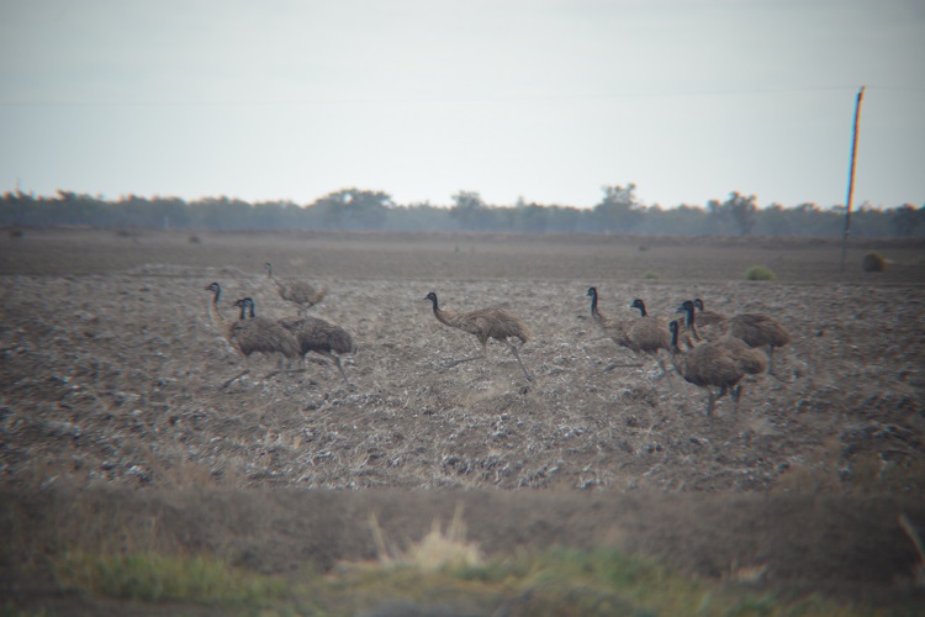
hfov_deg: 6.9
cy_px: 308
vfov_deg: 4.6
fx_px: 7708
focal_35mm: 300
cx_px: 462
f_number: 5.6
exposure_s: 1/1000
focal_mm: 200
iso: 500
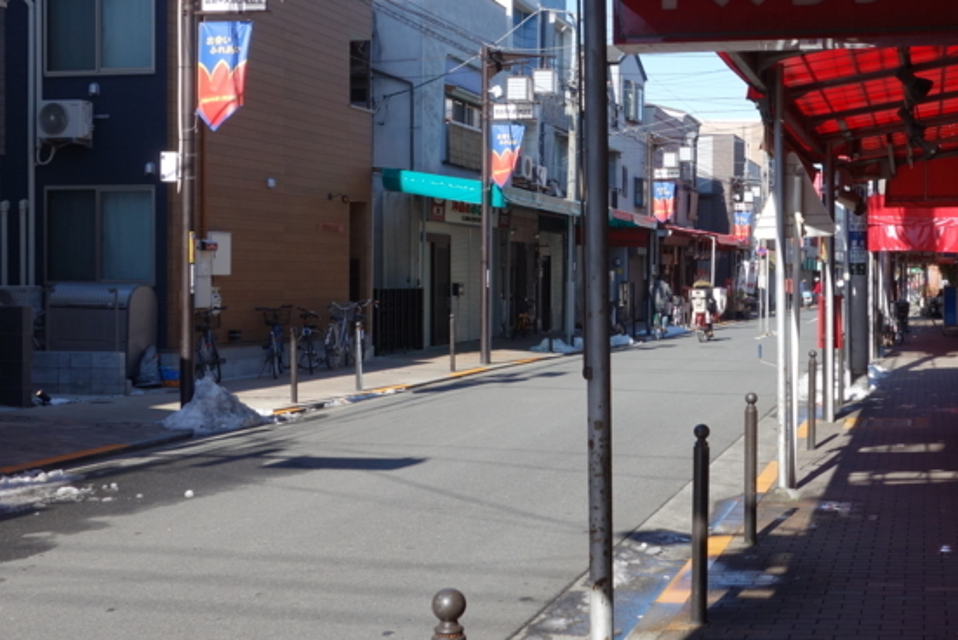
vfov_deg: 26.0
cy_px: 298
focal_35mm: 52
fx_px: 1384
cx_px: 709
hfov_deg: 37.3
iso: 125
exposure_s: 1/320
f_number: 5.6
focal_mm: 10.4
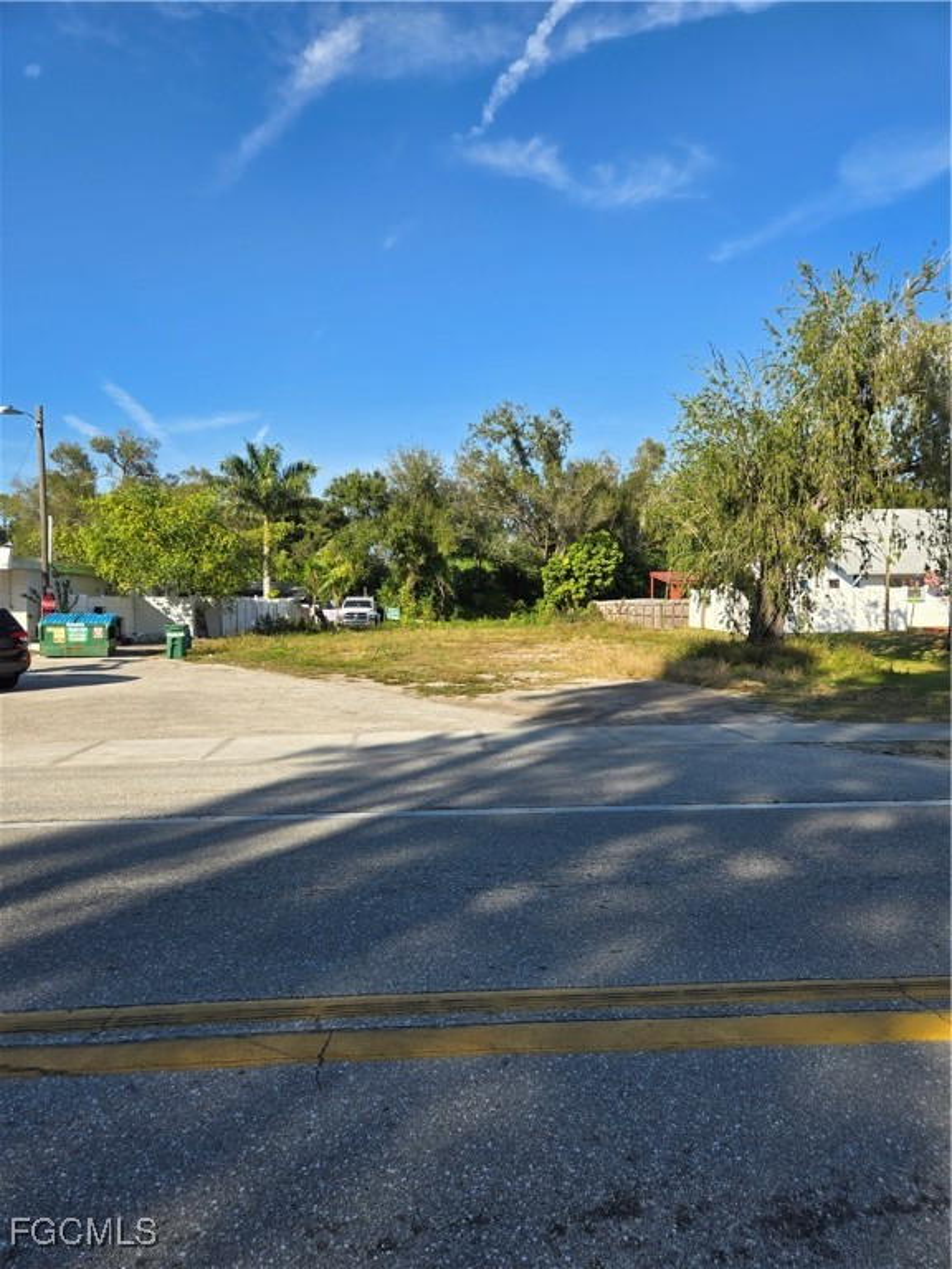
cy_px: 634
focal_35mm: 23
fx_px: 843
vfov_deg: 73.9
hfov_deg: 58.9
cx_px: 476
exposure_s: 1/1265
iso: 25
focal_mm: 5.4
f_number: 1.8
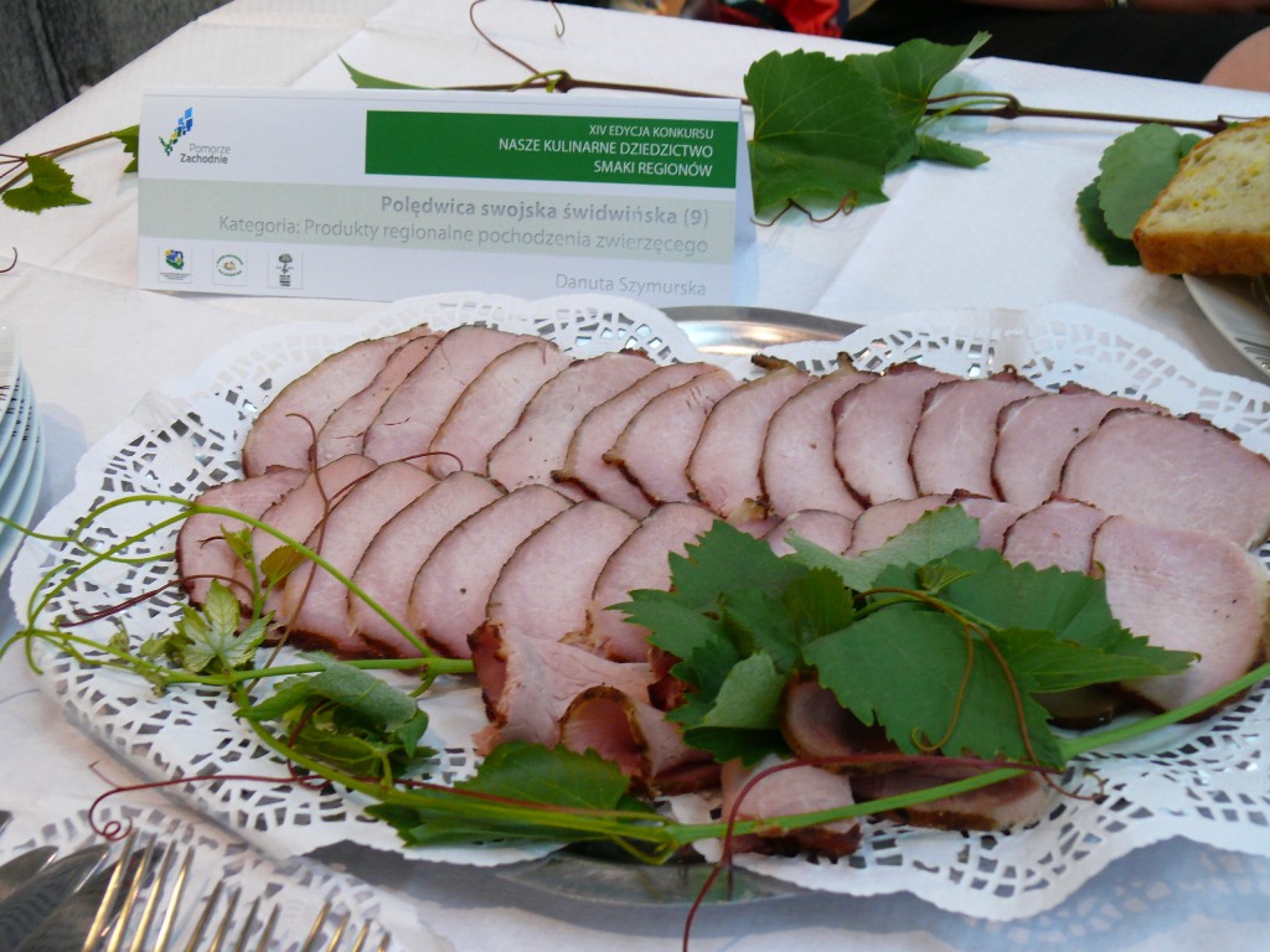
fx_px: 1578
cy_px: 476
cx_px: 635
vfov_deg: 33.6
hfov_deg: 43.9
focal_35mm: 43
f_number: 2.8
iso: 200
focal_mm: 8.7
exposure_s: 1/20
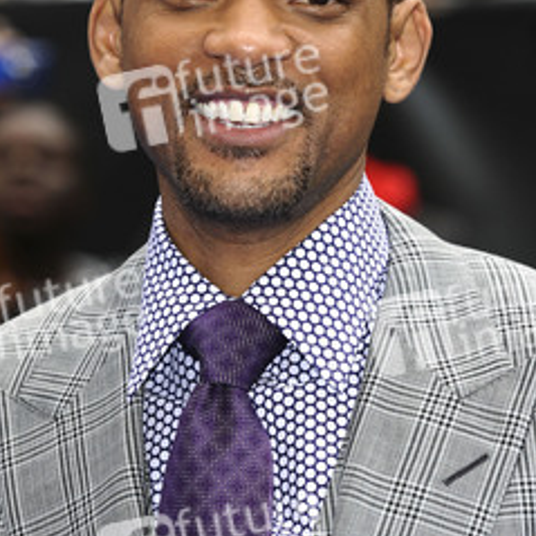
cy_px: 211
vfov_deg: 6.1
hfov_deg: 6.1
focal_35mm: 288
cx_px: 279
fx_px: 5040
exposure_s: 1/250
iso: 320
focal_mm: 135
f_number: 5
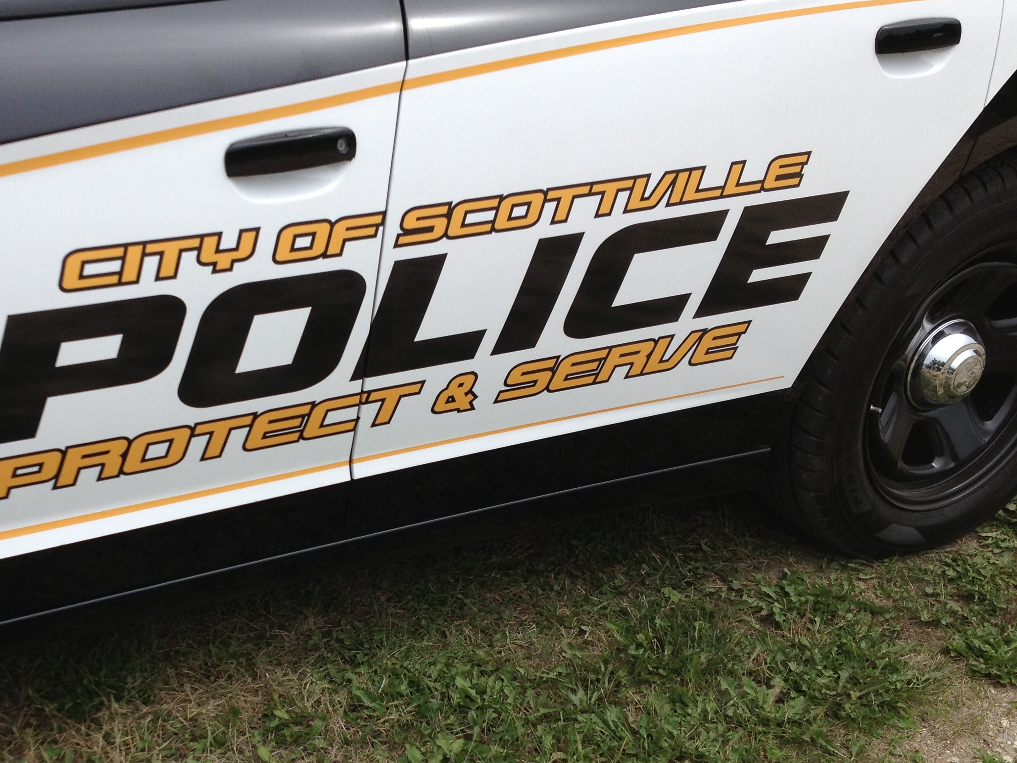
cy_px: 490
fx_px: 1616
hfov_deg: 34.5
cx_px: 308
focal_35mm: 55
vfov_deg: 26.5
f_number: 2.4
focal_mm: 4.28
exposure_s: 1/1082
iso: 50
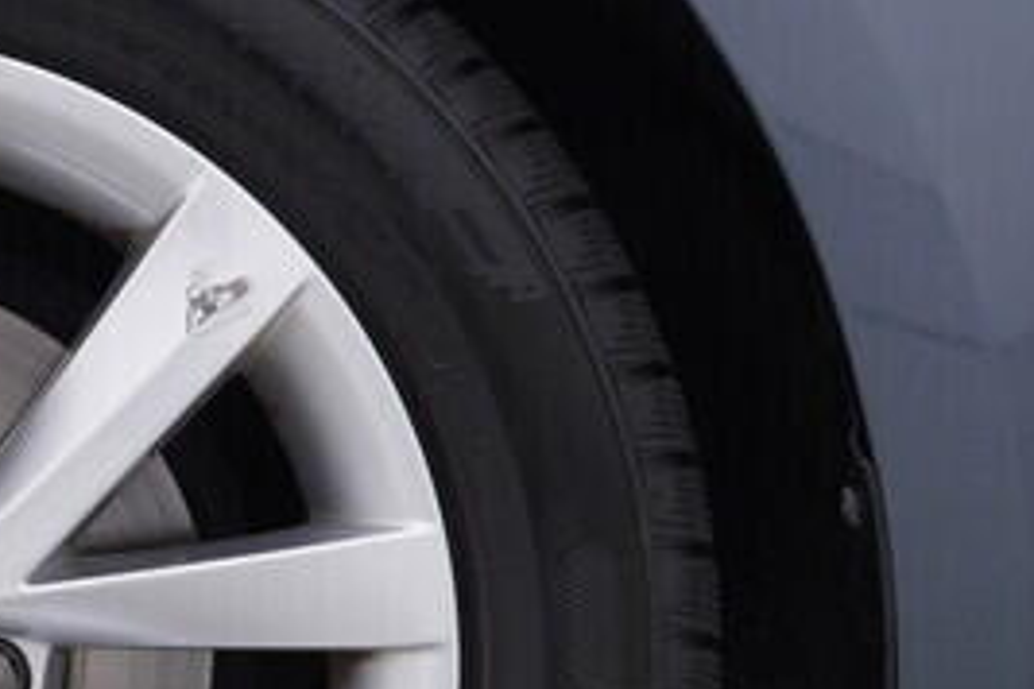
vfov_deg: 9.9
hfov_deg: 14.6
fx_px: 3963
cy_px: 478
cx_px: -62
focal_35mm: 138
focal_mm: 24
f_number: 4
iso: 125
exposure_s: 1/80
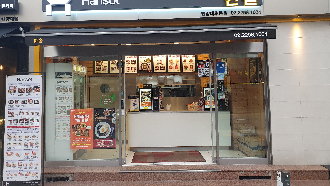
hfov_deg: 66.1
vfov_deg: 39.9
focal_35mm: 29
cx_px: 168
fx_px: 254
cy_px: 71
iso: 160
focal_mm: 4.32
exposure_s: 1/120
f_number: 2.4
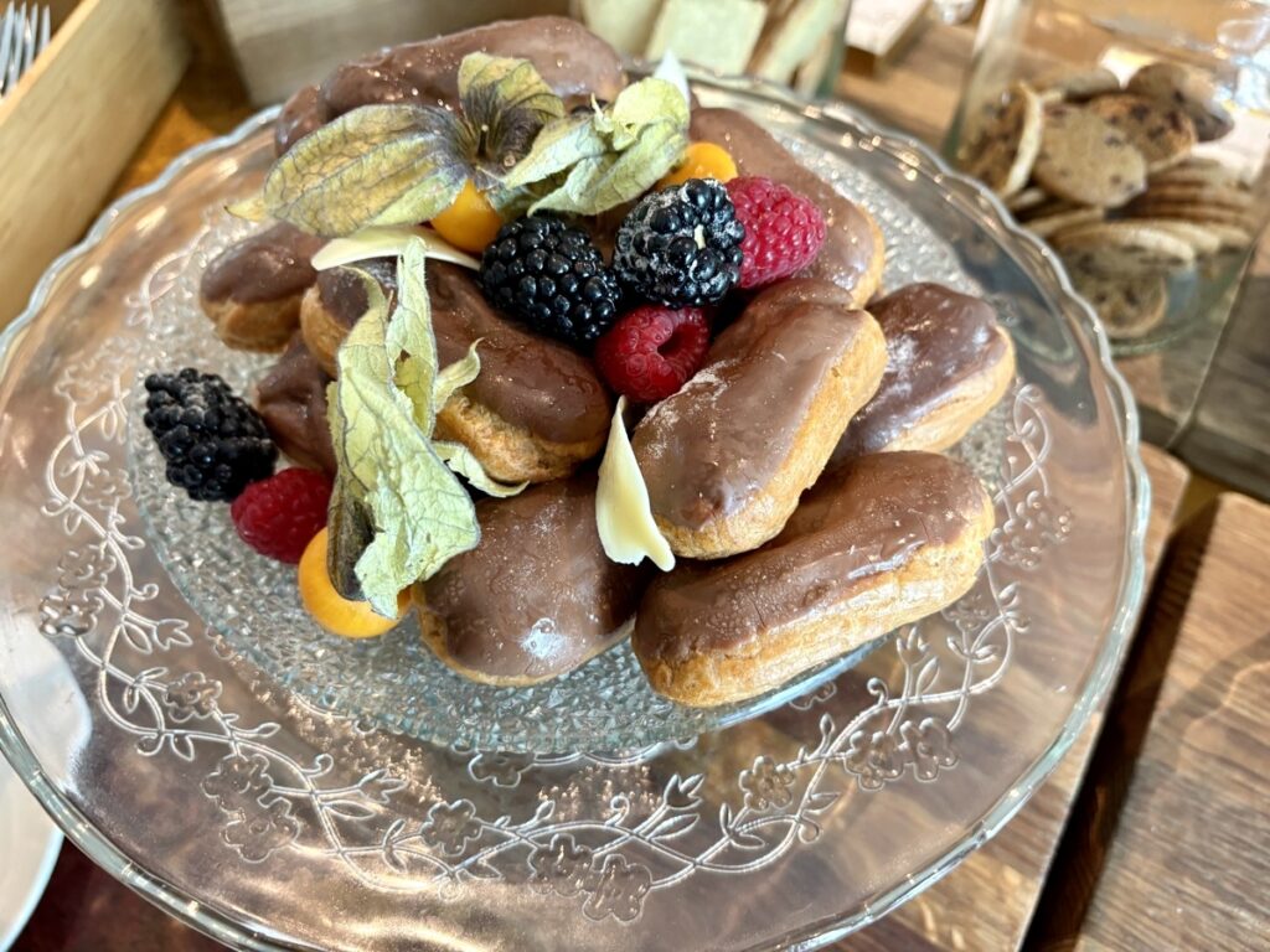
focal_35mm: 26
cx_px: 635
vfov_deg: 53.1
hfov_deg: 67.3
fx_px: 954
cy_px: 476
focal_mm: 5.96
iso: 250
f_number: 1.6
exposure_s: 1/50
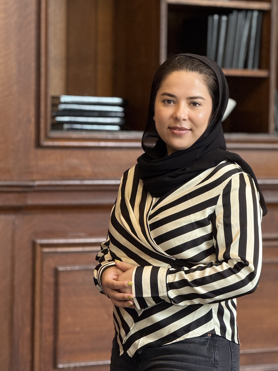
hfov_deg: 10.4
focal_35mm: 143
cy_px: 184
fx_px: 1531
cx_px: 162
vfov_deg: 13.8
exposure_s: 1/60
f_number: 2.8
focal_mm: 15.66
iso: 400
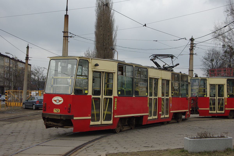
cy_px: 78
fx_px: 332
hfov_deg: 38.8
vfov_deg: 26.5
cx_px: 117
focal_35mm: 51
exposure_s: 1/640
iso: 400
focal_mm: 34
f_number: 6.3
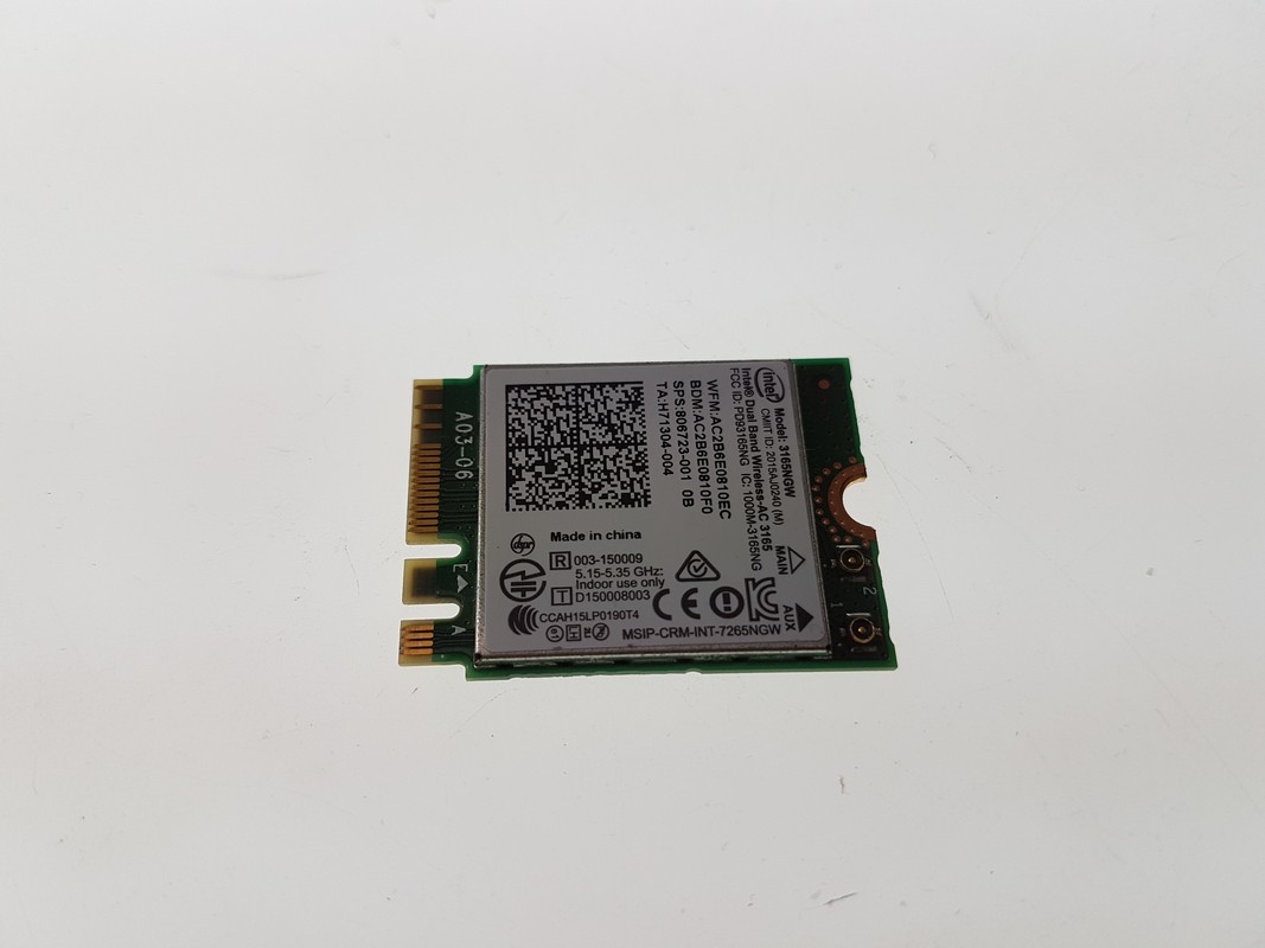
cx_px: 632
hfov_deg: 67.3
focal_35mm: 26
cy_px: 474
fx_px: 950
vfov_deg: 53.1
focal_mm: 4.2
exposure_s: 1/189
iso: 40
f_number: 1.7
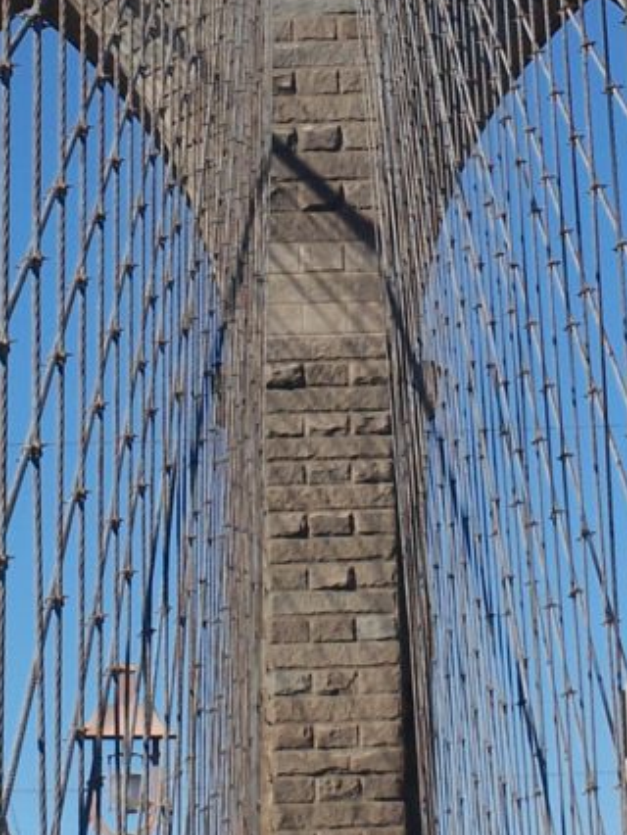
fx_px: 4753
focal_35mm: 197
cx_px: 329
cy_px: -94
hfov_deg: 7.5
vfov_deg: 9.9
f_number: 4.5
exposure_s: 1/750
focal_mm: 13.7
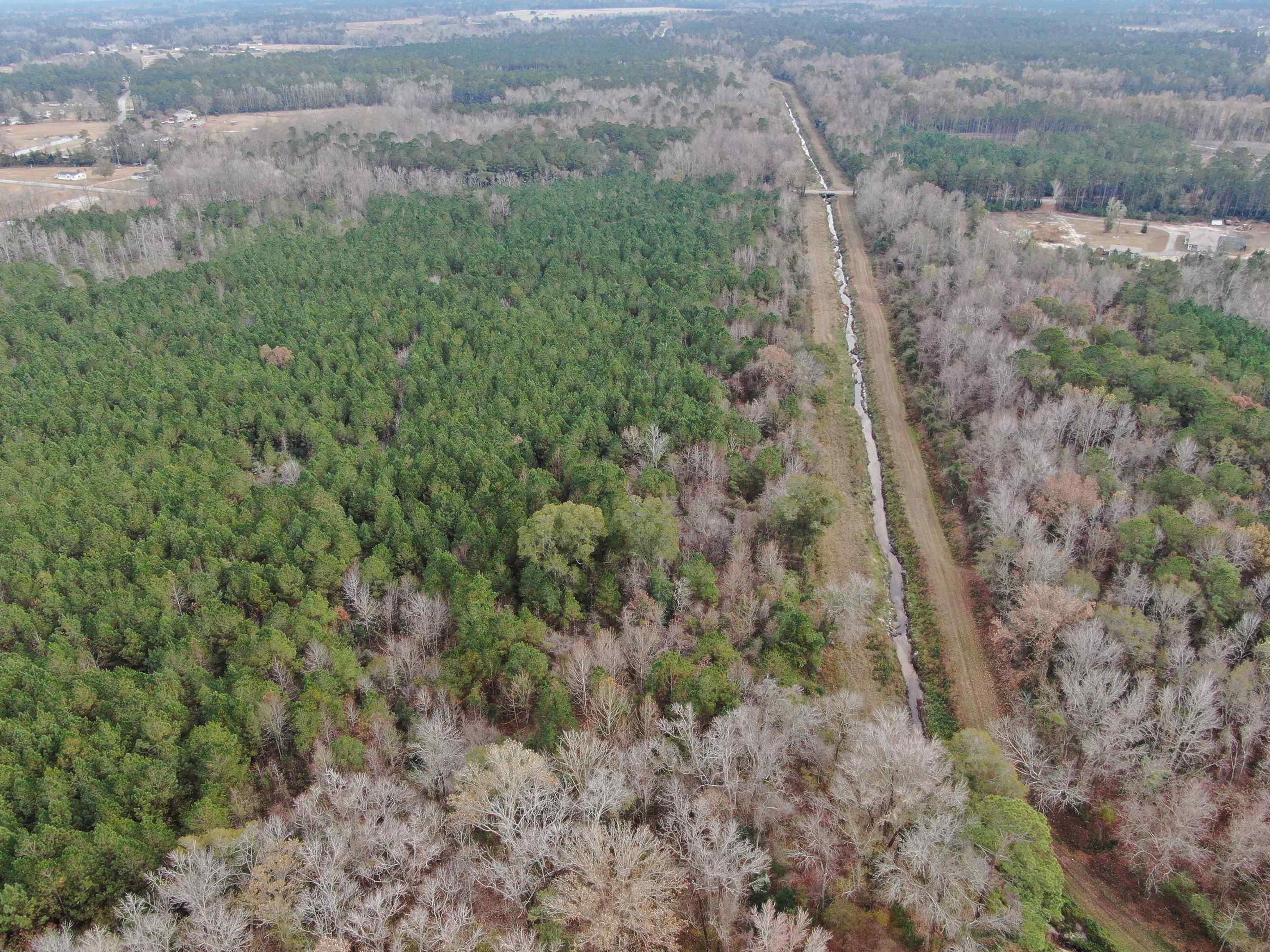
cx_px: 605
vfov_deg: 53.1
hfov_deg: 67.3
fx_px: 954
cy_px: 460
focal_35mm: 26
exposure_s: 1/200
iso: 100
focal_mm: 4.39
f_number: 2.8
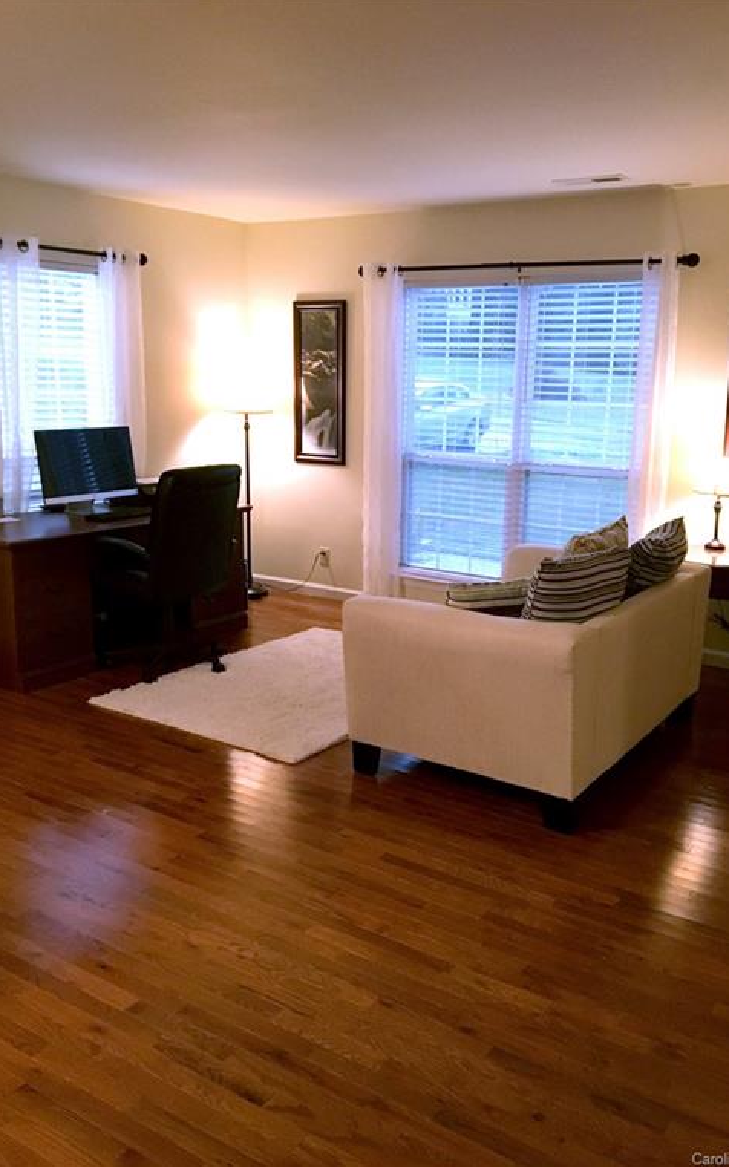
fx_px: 986
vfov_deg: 61.2
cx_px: 383
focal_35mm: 31
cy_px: 582
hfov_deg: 40.6
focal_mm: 4.15
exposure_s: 1/30
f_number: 2.2
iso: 200
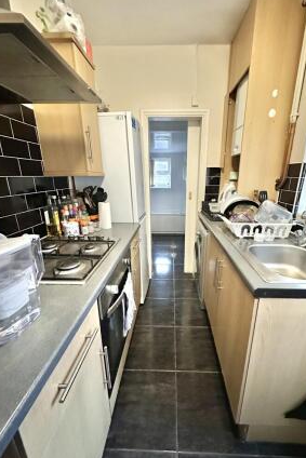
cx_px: 167
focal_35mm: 15
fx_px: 191
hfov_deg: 77.2
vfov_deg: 100.4
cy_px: 231
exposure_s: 1/33
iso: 1000
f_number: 2.2
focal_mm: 2.22
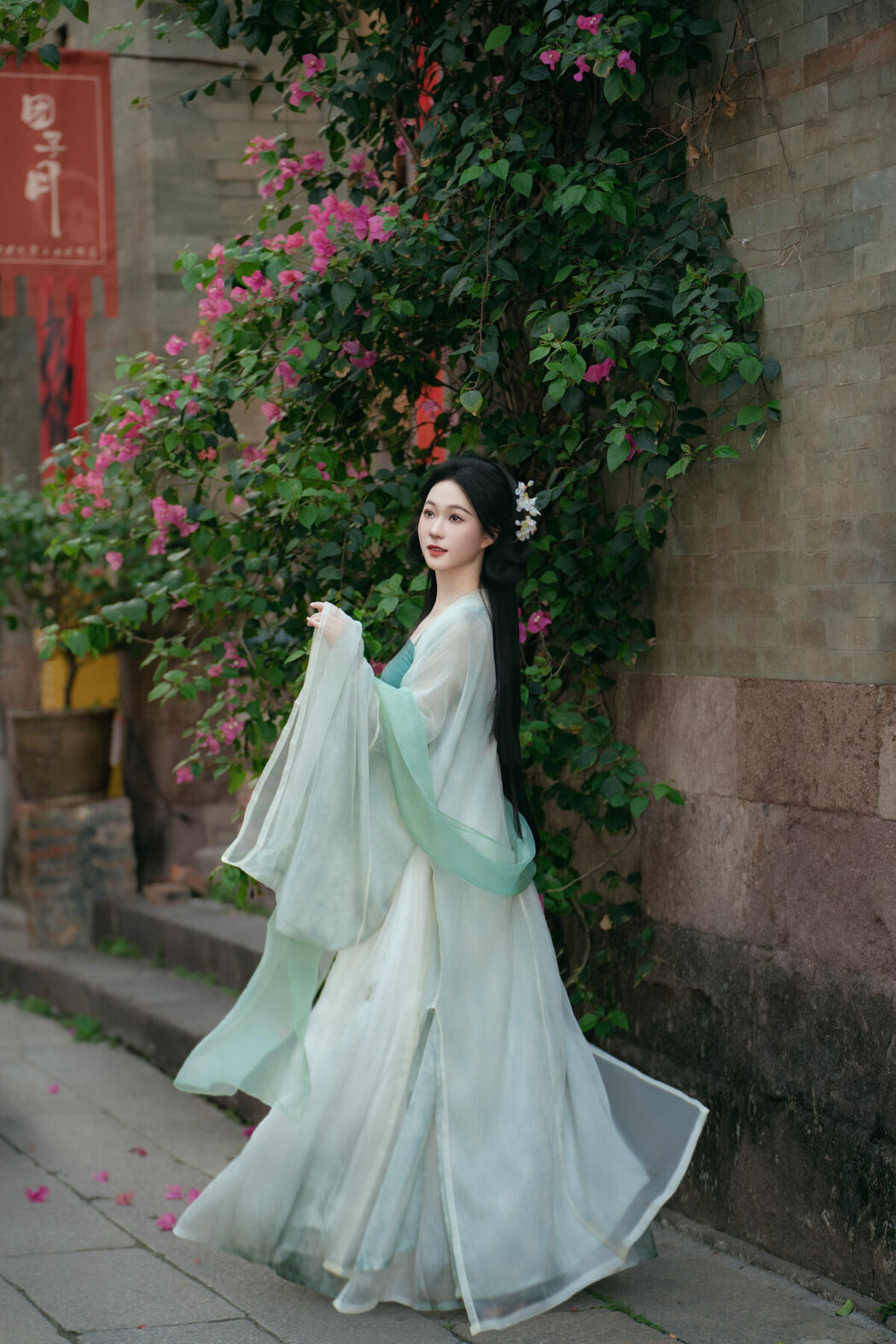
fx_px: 3882
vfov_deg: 19.6
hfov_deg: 13.2
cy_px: 672
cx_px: 448
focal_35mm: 104
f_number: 2.8
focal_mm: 104
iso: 200
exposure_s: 1/125
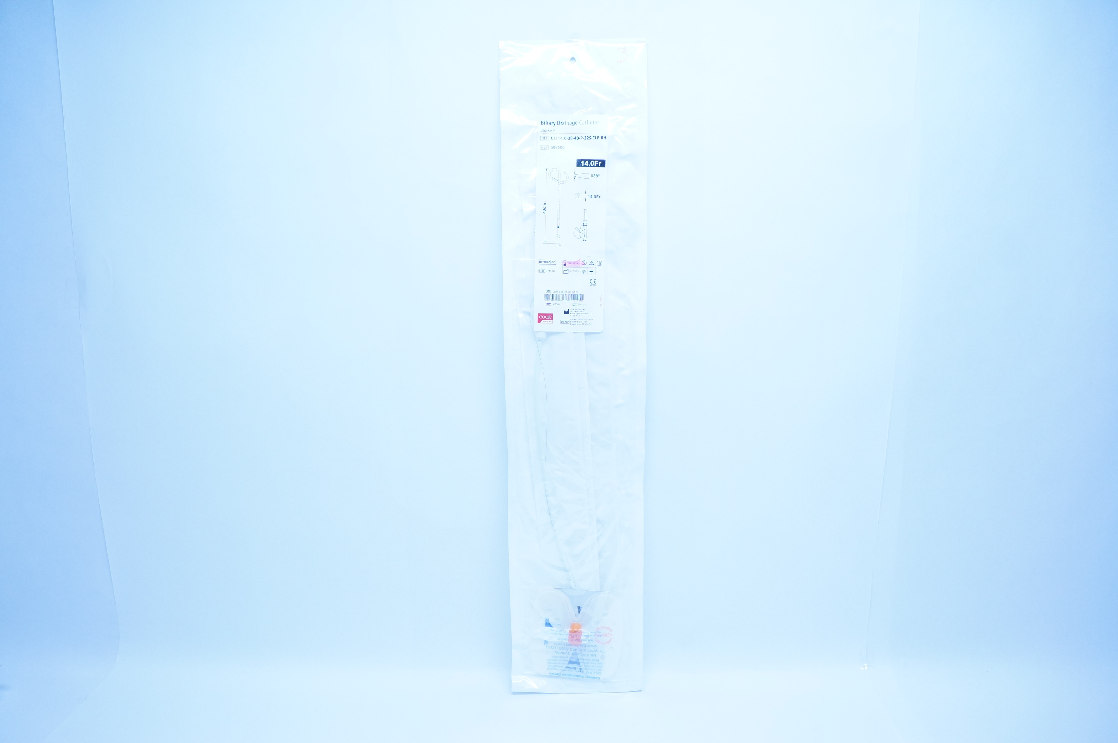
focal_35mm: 27
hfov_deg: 67.4
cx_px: 559
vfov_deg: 47.8
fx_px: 838
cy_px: 372
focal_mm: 18
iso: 800
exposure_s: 1/160
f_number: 5
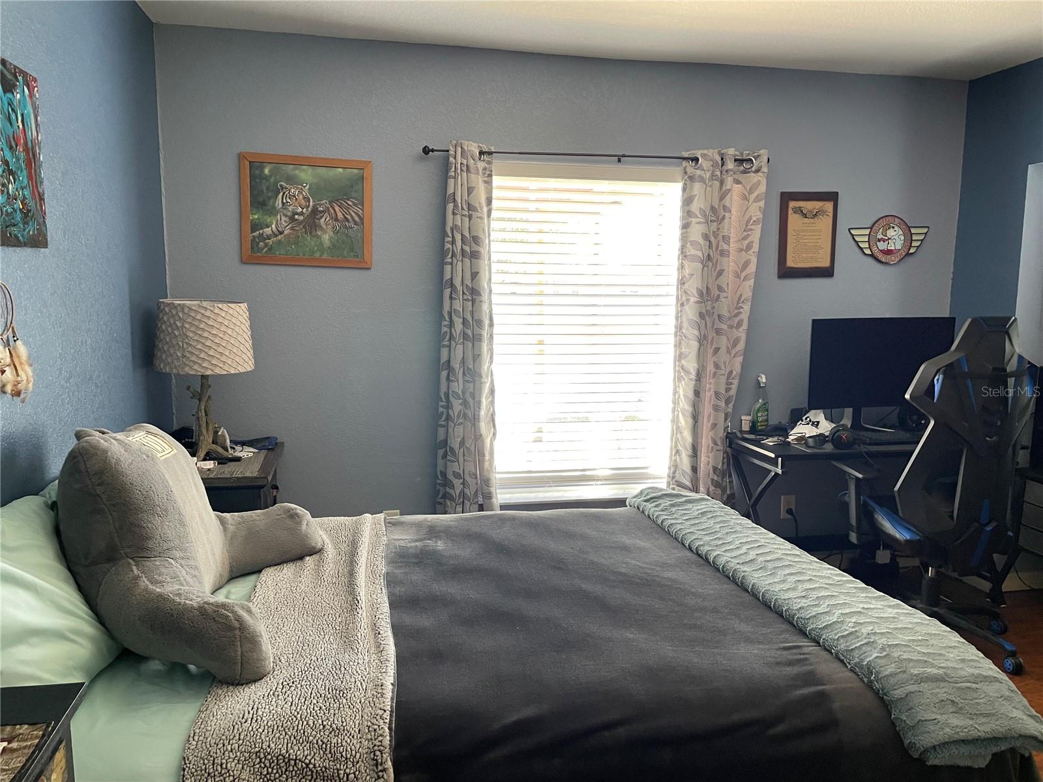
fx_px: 783
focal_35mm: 26
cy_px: 391
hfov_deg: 67.3
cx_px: 522
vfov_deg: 53.1
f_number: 1.6
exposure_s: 1/88
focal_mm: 4.2
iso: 125
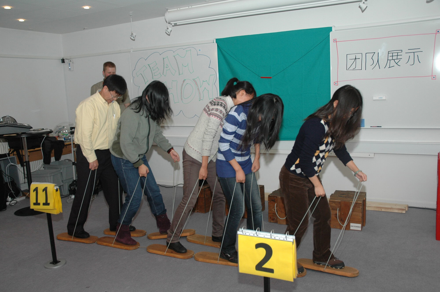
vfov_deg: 36.8
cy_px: 146
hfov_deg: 53.2
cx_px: 220
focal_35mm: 36
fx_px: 440
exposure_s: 1/60
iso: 400
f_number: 4.8
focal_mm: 24
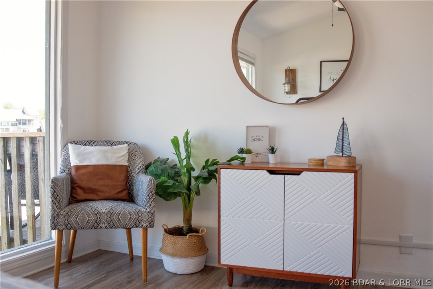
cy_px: 144
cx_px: 216
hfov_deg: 53.1
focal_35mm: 36
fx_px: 433
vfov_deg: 36.9
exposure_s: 1/1600
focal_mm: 24
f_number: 4
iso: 1600
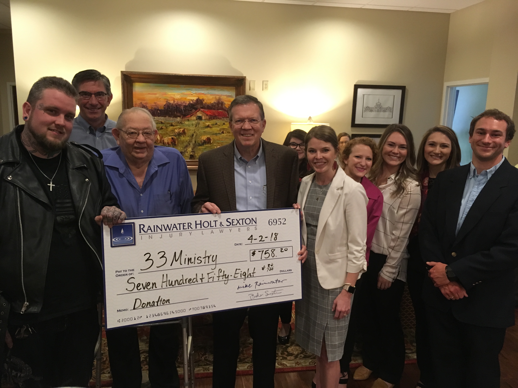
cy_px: 194
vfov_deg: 48.2
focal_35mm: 29
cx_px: 259
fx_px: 434
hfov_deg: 61.7
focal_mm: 4.15
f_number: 2.2
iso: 200
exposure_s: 1/17
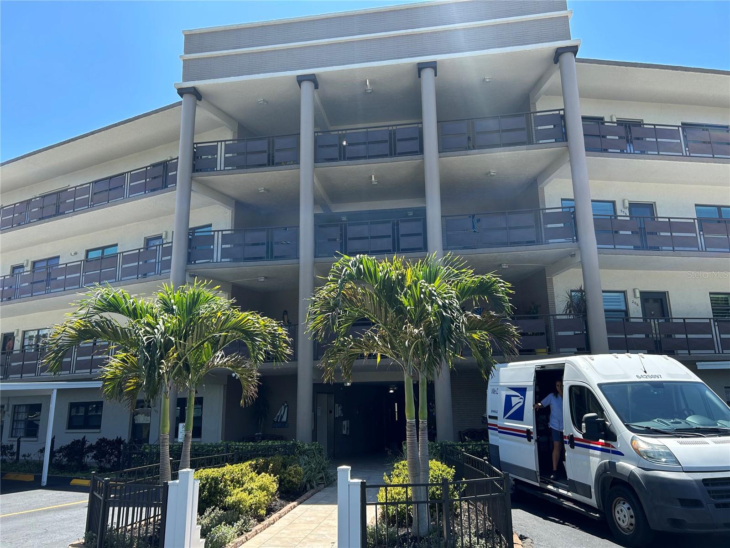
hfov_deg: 67.3
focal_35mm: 26
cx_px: 365
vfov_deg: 53.1
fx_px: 548
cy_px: 274
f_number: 1.5
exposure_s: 1/1224
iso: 50
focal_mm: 5.7
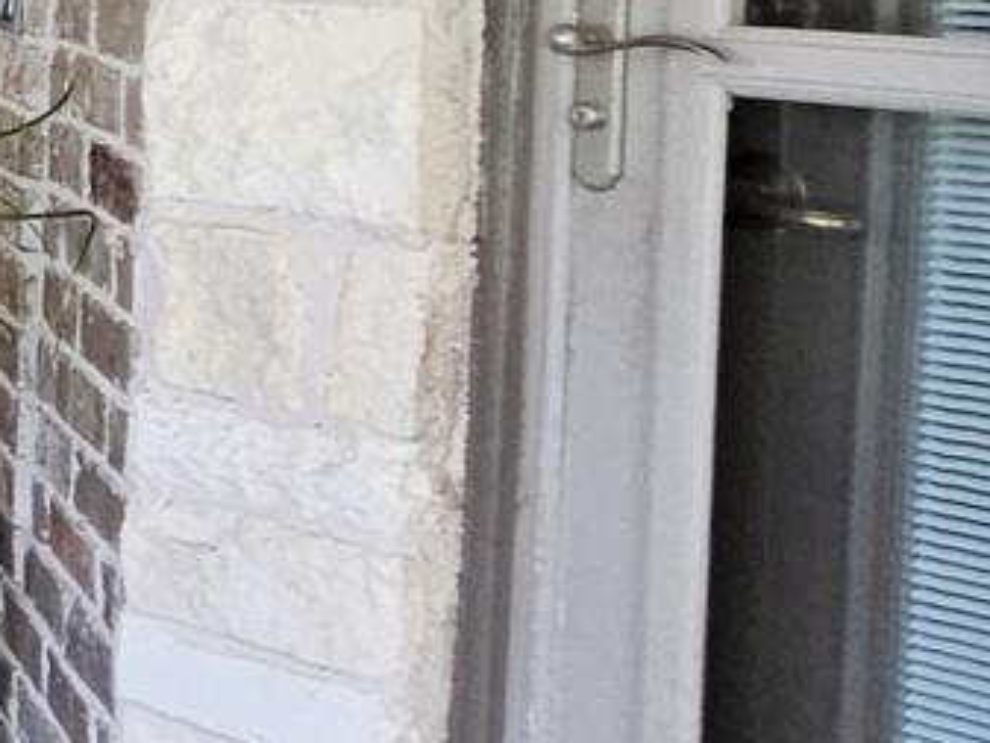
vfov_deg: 17.9
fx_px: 2260
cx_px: -1730
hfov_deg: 12.8
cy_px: -97
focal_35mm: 79
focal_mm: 2.2
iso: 200
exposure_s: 1/60
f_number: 2.2
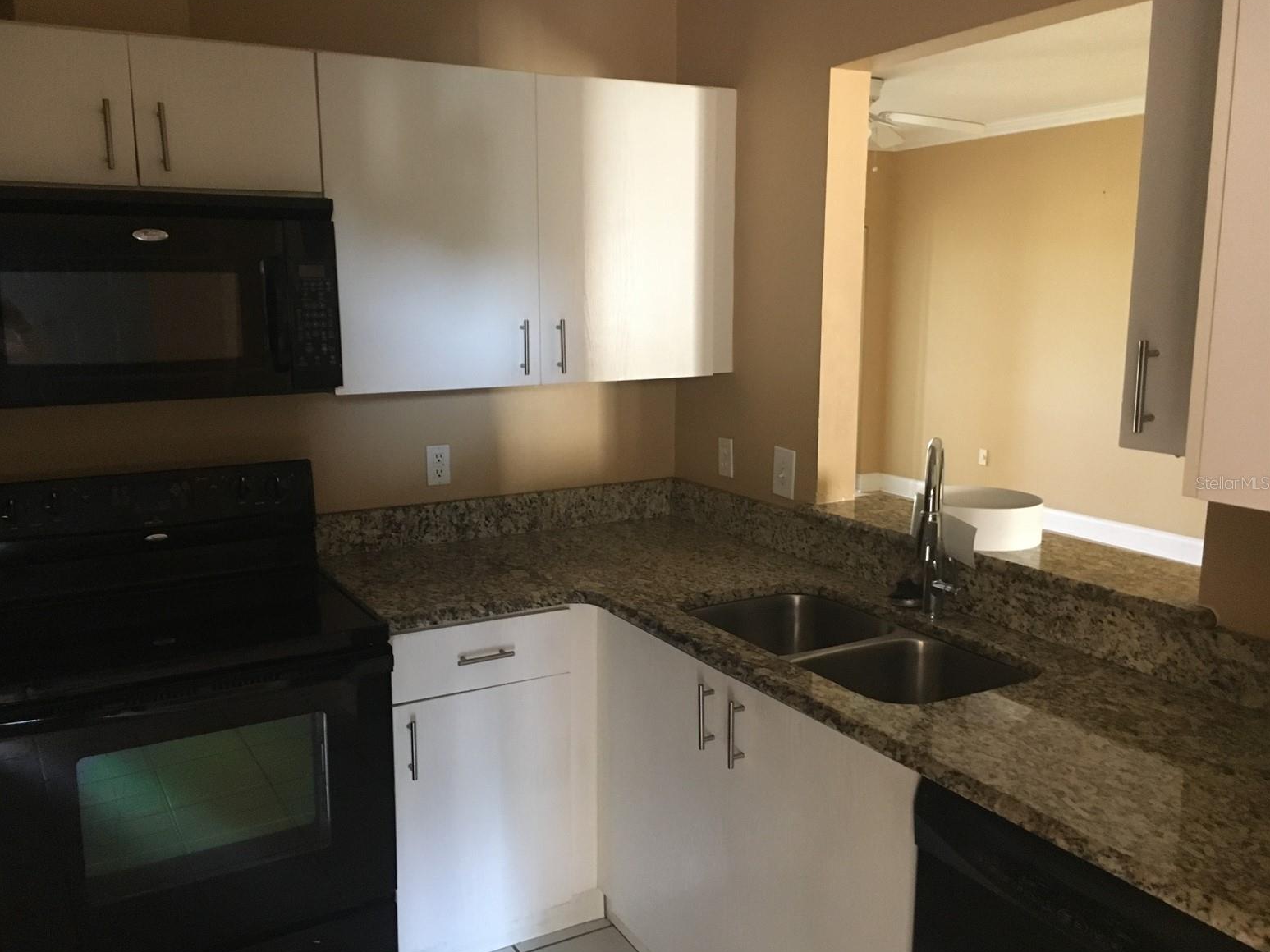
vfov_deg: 46.8
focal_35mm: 30
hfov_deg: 60.0
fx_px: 1101
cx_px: 617
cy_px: 483
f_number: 2.2
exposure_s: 1/15
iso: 250
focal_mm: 4.15
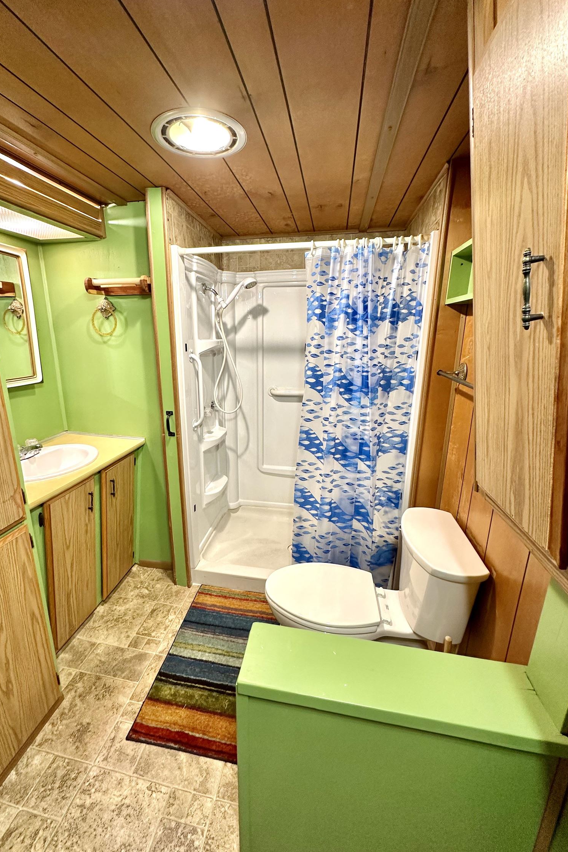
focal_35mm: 15
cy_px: 423
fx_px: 355
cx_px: 259
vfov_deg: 100.4
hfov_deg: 77.1
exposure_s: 1/60
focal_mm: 2.22
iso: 160
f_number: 2.2
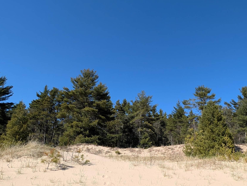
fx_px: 157
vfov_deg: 59.8
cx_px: 147
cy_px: 124
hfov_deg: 75.6
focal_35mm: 22
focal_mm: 2.23
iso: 40
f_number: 1.95
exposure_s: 1/1587
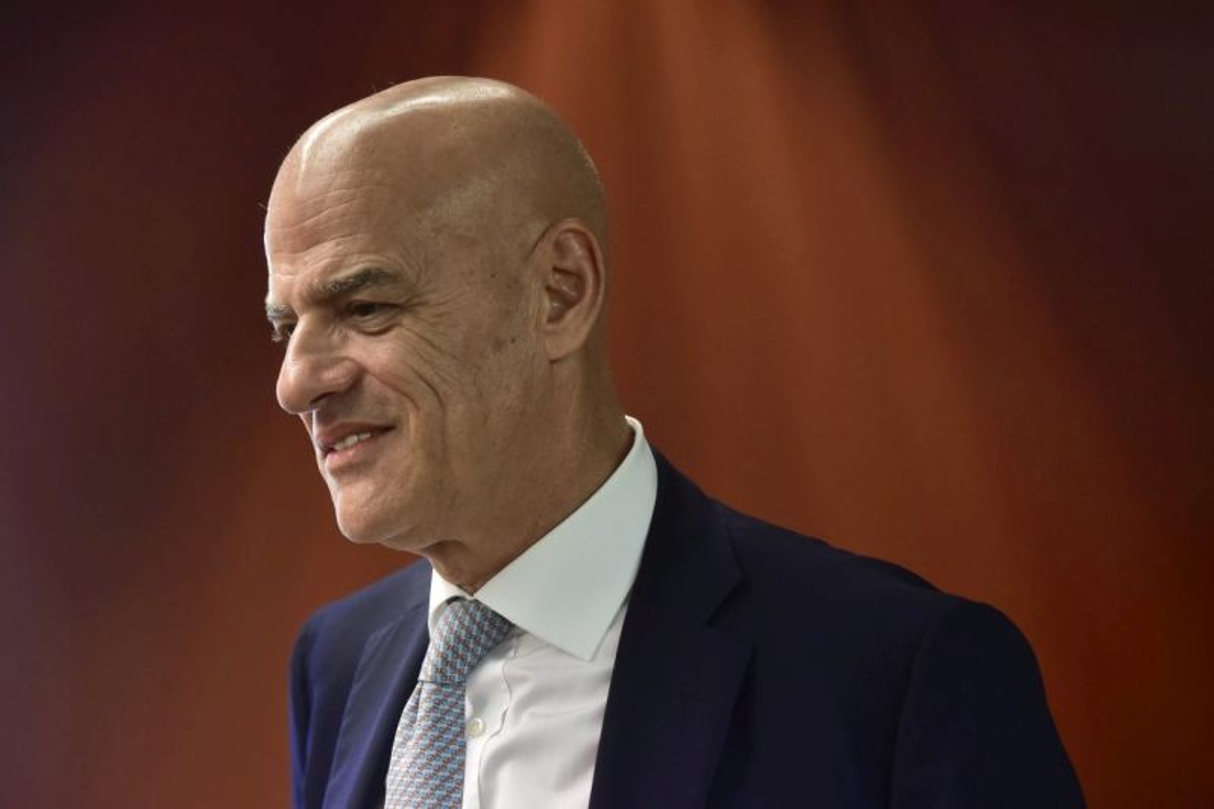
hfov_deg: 20.0
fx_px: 3439
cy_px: 404
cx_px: 607
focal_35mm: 102
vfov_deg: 13.4
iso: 4000
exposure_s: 1/160
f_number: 5
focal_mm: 102
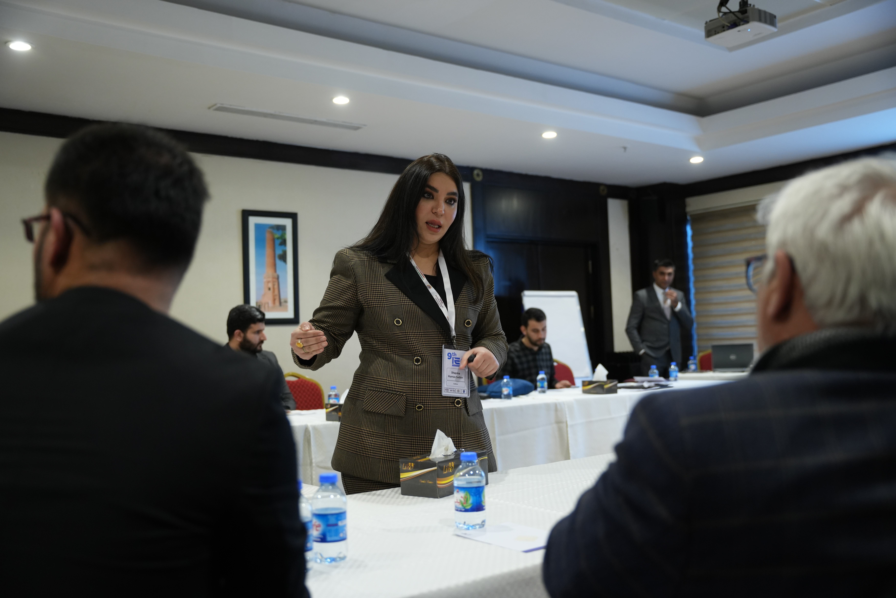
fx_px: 881
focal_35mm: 35
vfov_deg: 37.5
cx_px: 448
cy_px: 299
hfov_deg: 53.9
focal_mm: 35.4
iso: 1250
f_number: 2.8
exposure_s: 1/50
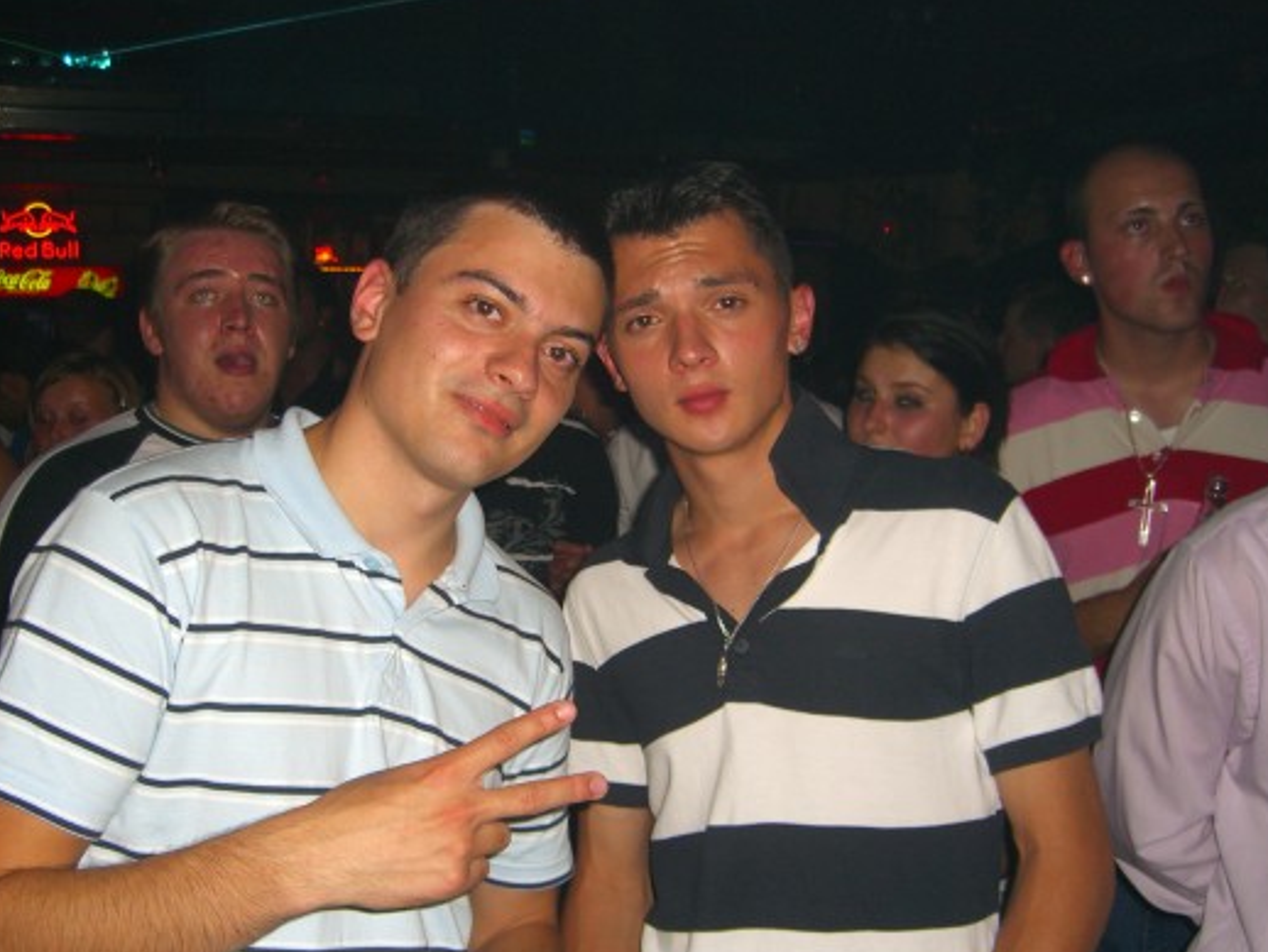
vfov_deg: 32.9
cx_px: 551
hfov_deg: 42.8
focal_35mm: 44
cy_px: 524
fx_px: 1612
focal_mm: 7.9
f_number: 2.8
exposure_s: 1/60
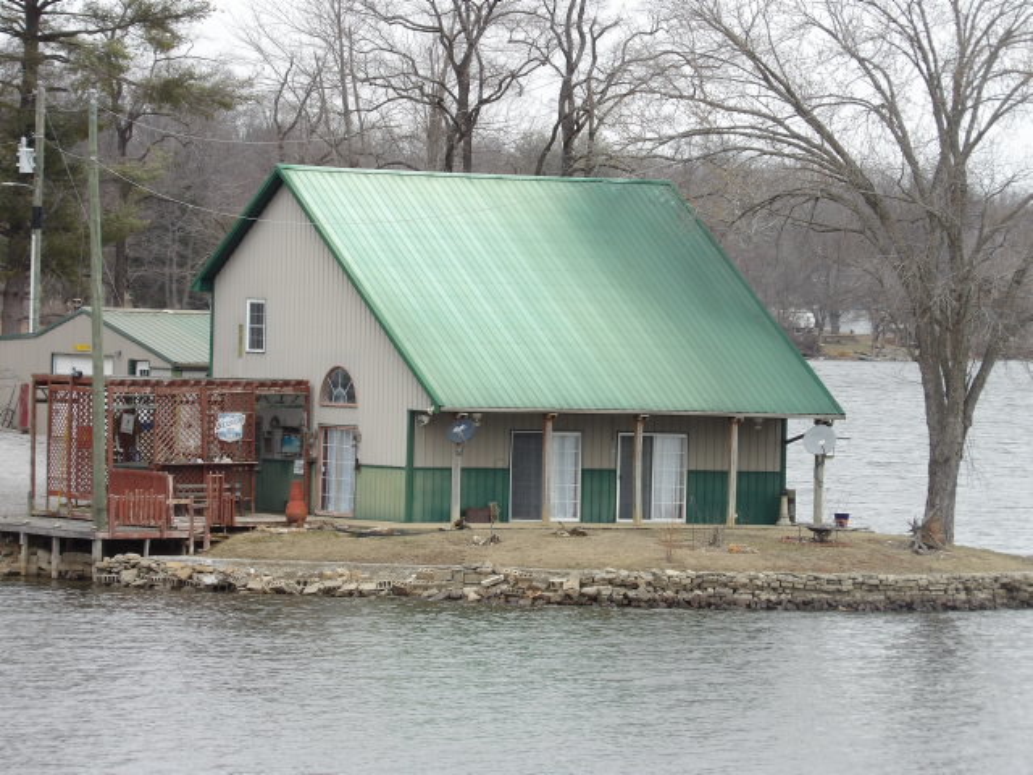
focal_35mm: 222
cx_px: 516
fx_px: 6625
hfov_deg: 8.9
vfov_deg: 6.7
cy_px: 388
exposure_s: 1/222
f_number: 4.5
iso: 100
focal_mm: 39.8
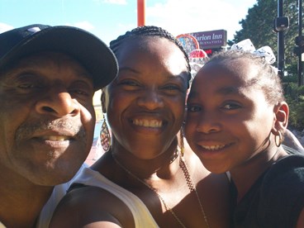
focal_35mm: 38
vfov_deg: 37.7
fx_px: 334
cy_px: 114
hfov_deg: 49.0
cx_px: 152
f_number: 4.5
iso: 80
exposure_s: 1/160
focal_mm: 6.3
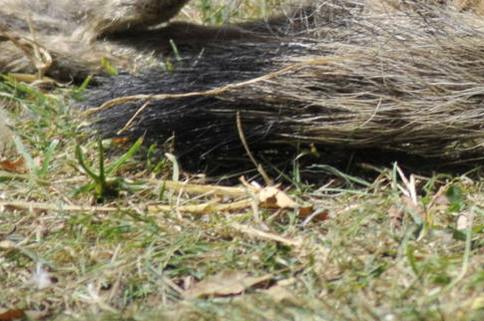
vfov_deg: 0.9
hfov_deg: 1.4
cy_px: -179
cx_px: 406
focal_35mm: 1485
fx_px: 19938
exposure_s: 1/200
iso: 400
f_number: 7.1
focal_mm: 300
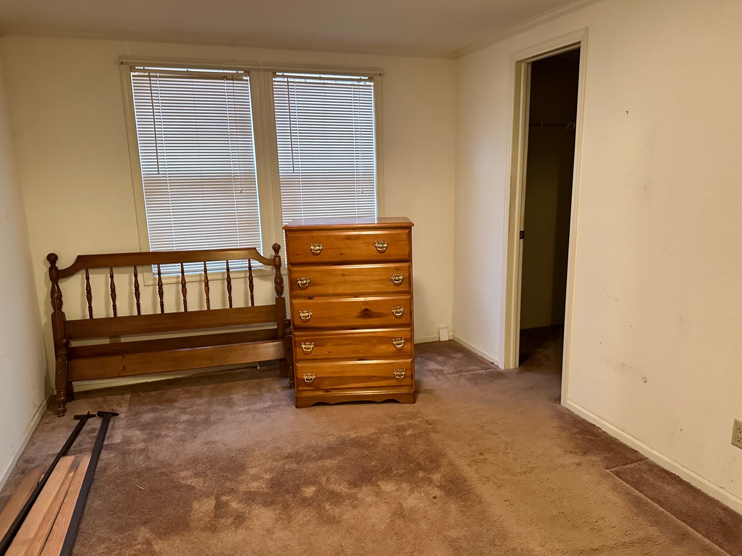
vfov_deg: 54.9
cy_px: 286
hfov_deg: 69.4
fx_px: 536
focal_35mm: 25
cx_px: 380
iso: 640
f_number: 1.78
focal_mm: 6.86
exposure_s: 1/40
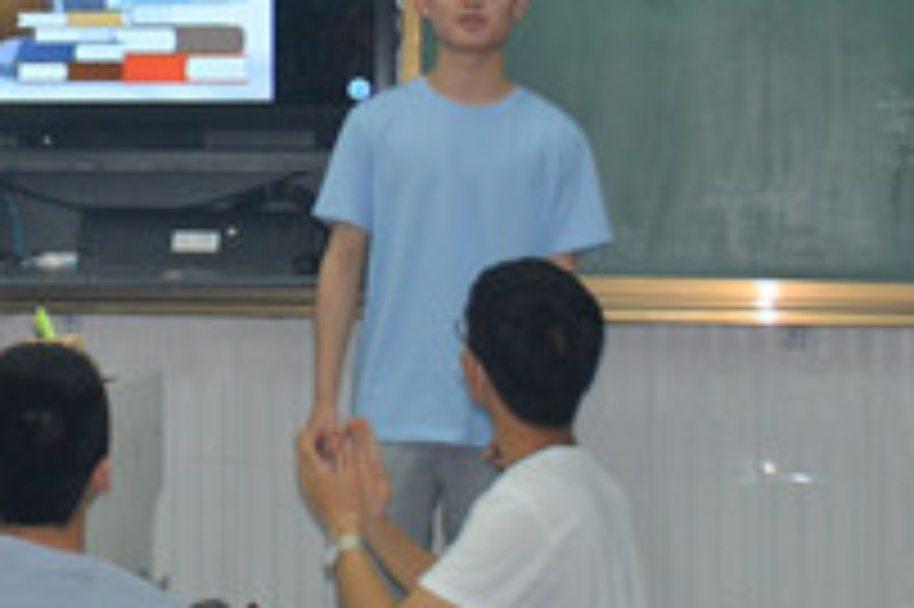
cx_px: -155
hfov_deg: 15.9
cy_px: -72
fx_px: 3146
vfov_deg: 10.9
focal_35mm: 124
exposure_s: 1/60
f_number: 4.8
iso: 1600
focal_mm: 32
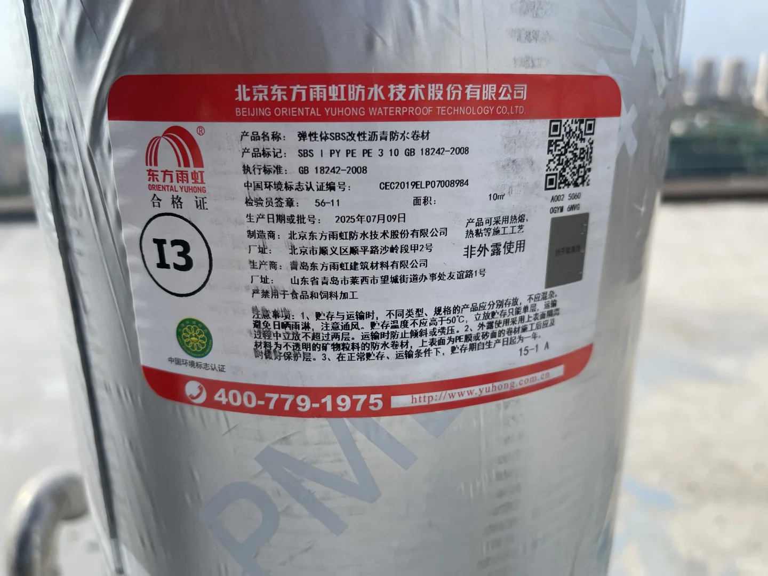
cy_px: 288
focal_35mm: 26
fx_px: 577
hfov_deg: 67.3
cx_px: 384
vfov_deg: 53.1
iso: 32
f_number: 1.6
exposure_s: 1/3165
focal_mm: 5.1
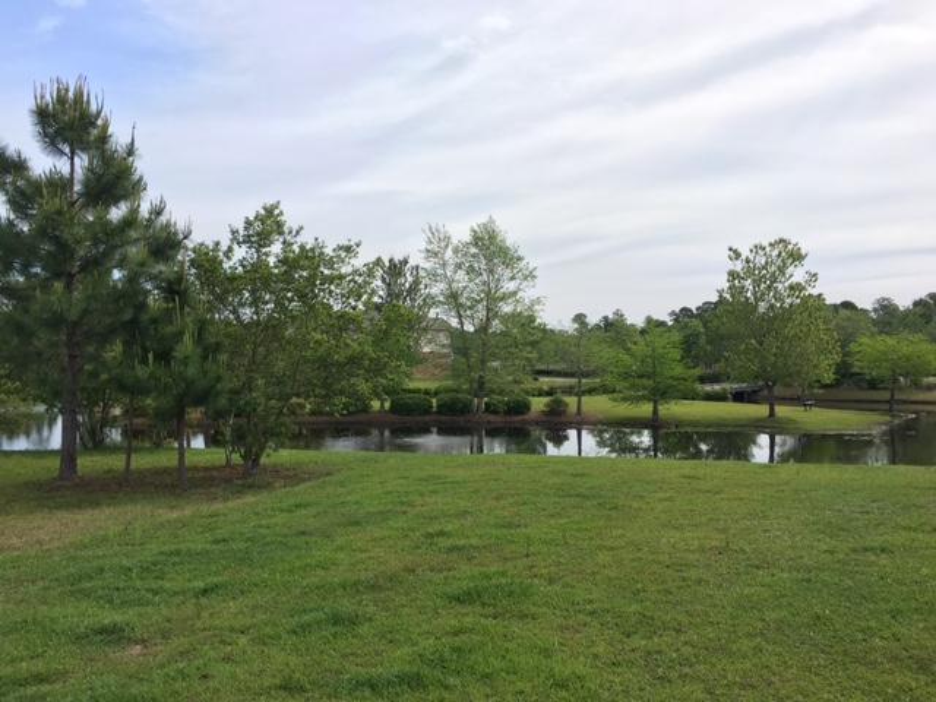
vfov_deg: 48.2
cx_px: 468
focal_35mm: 29
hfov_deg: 61.7
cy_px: 351
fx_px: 784
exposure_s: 1/801
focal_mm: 4.15
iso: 25
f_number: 2.2
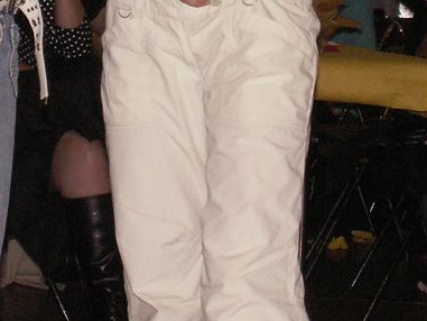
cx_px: 199
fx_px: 1962
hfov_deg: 12.4
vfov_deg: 8.9
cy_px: -258
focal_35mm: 159
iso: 160
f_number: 2.8
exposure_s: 1/40
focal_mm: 7.19
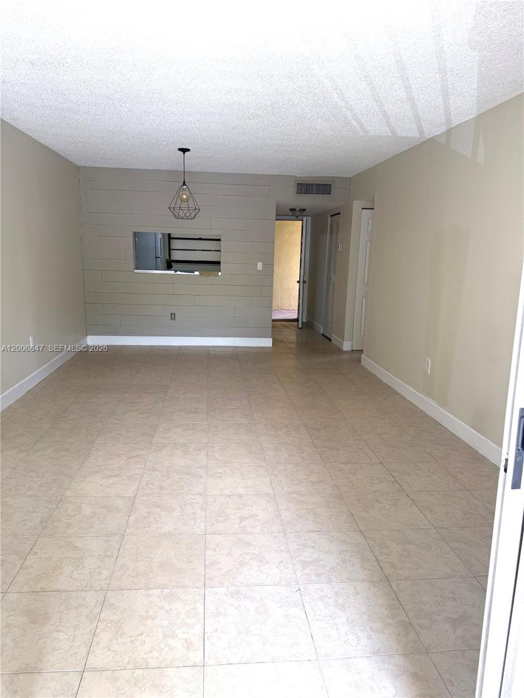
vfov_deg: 71.6
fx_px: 484
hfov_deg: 56.8
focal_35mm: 24
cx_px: 262
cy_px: 349
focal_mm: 6.76
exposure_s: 1/132
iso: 50
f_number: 1.78
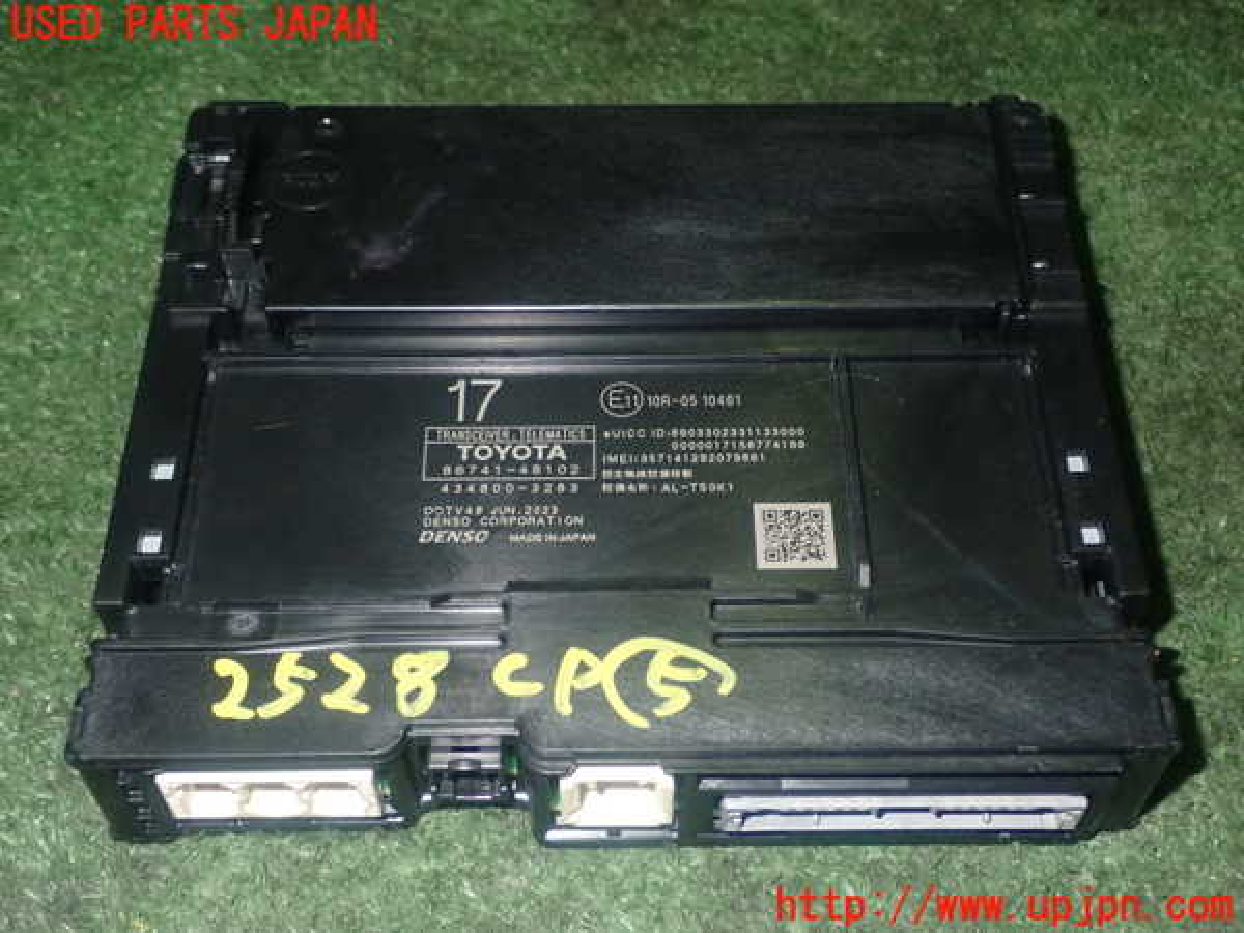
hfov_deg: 40.4
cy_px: 466
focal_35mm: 47
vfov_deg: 30.9
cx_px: 622
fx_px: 1689
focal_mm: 8.4
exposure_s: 1/50
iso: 800
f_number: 9
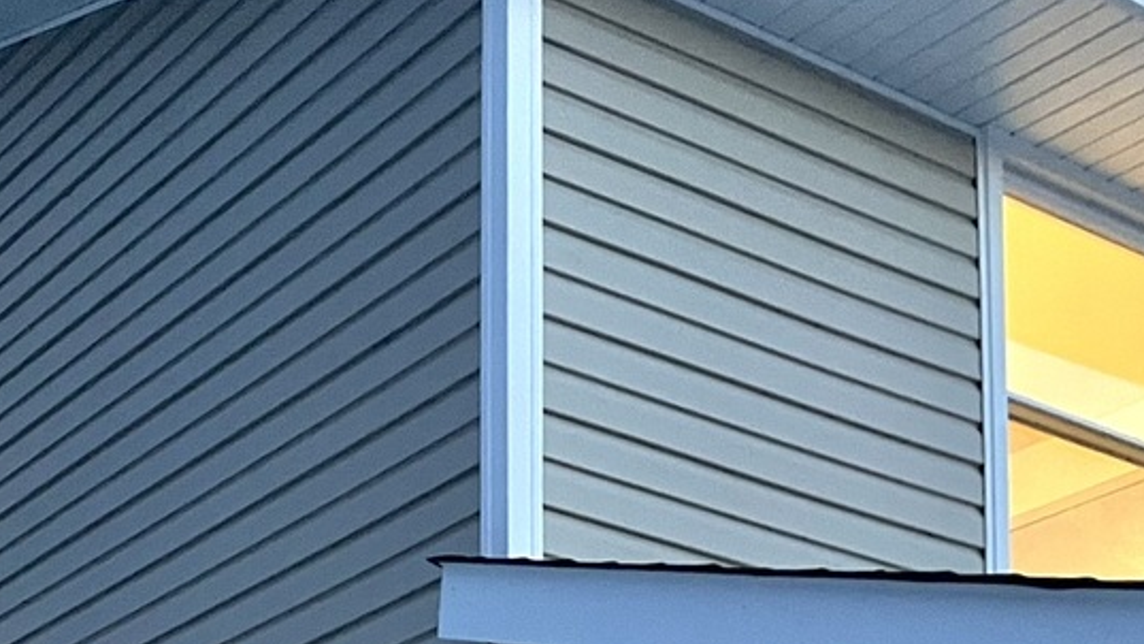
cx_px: 96
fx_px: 2305
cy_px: 1143
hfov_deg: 26.8
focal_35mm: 76
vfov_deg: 14.1
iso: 1000
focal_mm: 4.2
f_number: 1.6
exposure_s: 1/24
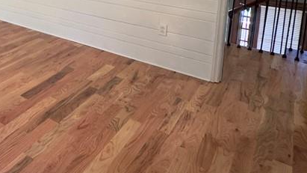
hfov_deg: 42.1
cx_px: -28
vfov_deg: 27.3
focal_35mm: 38
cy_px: -37
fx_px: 309
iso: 250
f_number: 2.2
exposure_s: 1/60
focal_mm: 2.22
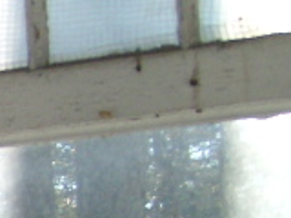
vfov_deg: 6.5
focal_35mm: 224
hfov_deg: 8.0
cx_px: -486
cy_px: 411
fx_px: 1883
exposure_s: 1/105
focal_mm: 5.8
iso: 50
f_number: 7.1
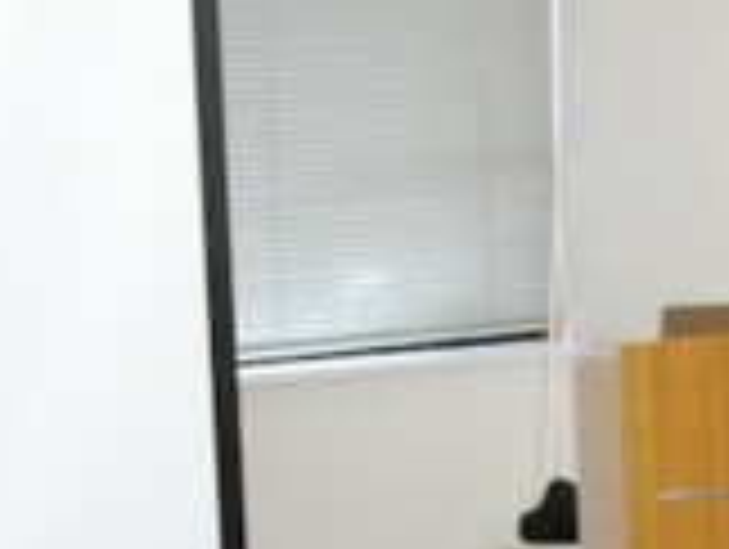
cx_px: 711
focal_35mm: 160
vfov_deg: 9.0
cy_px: 927
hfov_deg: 12.2
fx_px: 3375
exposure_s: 1/60
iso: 800
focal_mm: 18
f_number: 4
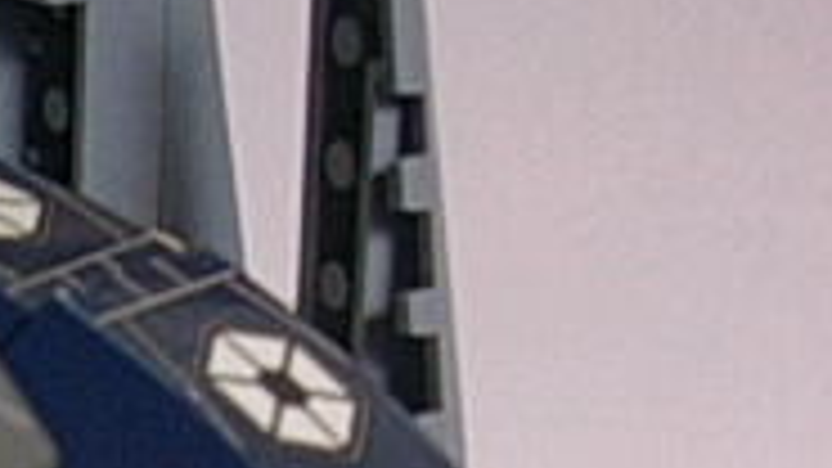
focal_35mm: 170
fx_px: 3750
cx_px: -418
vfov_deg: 7.0
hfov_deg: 12.1
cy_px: 684
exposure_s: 1/33.9
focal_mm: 6.7
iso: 70
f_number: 2.9
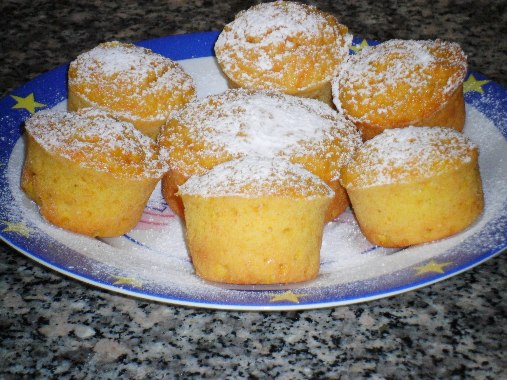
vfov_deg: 11.0
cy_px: 190
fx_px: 1977
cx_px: 254
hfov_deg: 14.6
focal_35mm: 135
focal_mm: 24.5
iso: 200
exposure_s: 1/90
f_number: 5.9
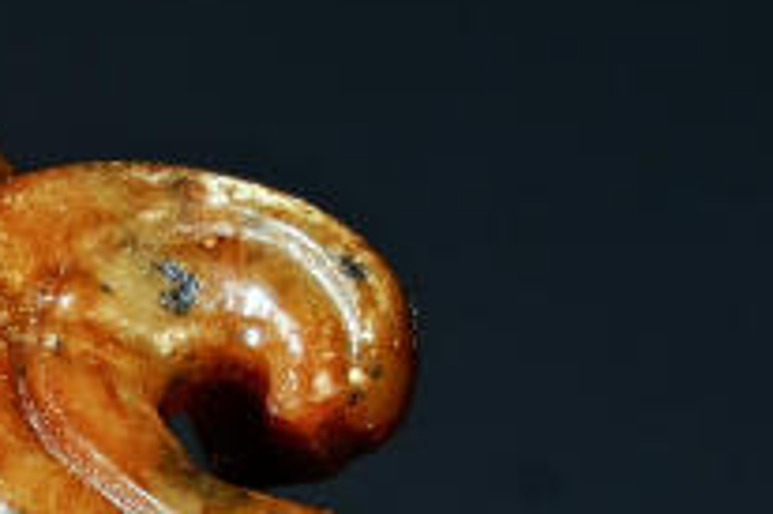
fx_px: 20725
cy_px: 525
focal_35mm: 966
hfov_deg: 2.1
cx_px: -428
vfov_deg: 1.4
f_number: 18
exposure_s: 1/160
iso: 100
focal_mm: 95
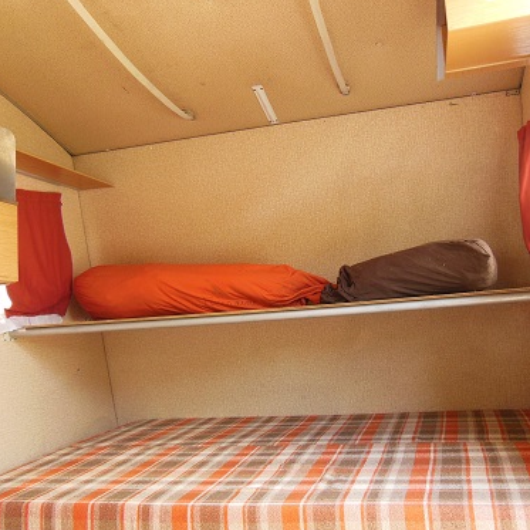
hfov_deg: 51.1
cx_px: 278
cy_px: 248
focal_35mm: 32
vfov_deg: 51.1
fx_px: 554
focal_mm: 4.5
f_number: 3.5
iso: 250
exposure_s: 1/30
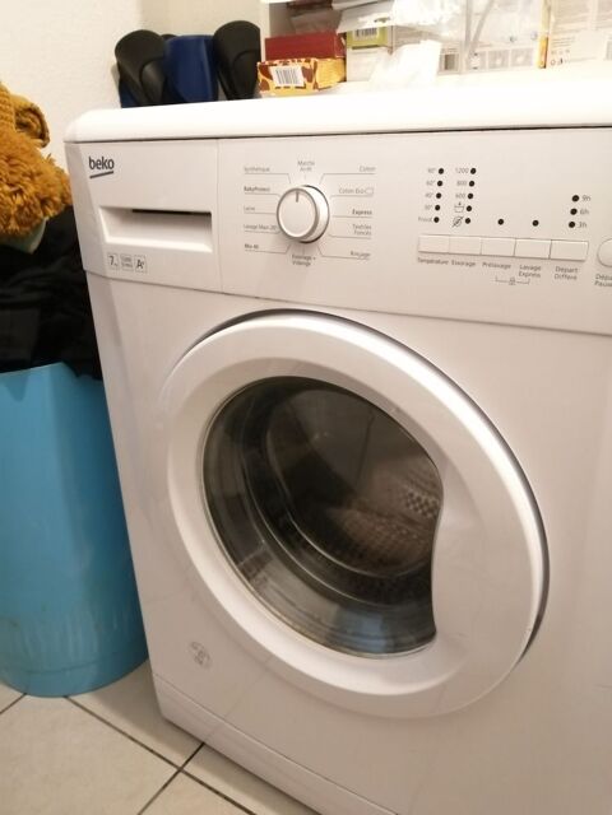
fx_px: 613
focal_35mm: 26
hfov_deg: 53.1
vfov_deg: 67.3
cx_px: 306
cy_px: 408
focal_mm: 3.6
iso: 500
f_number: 1.8
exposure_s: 1/20
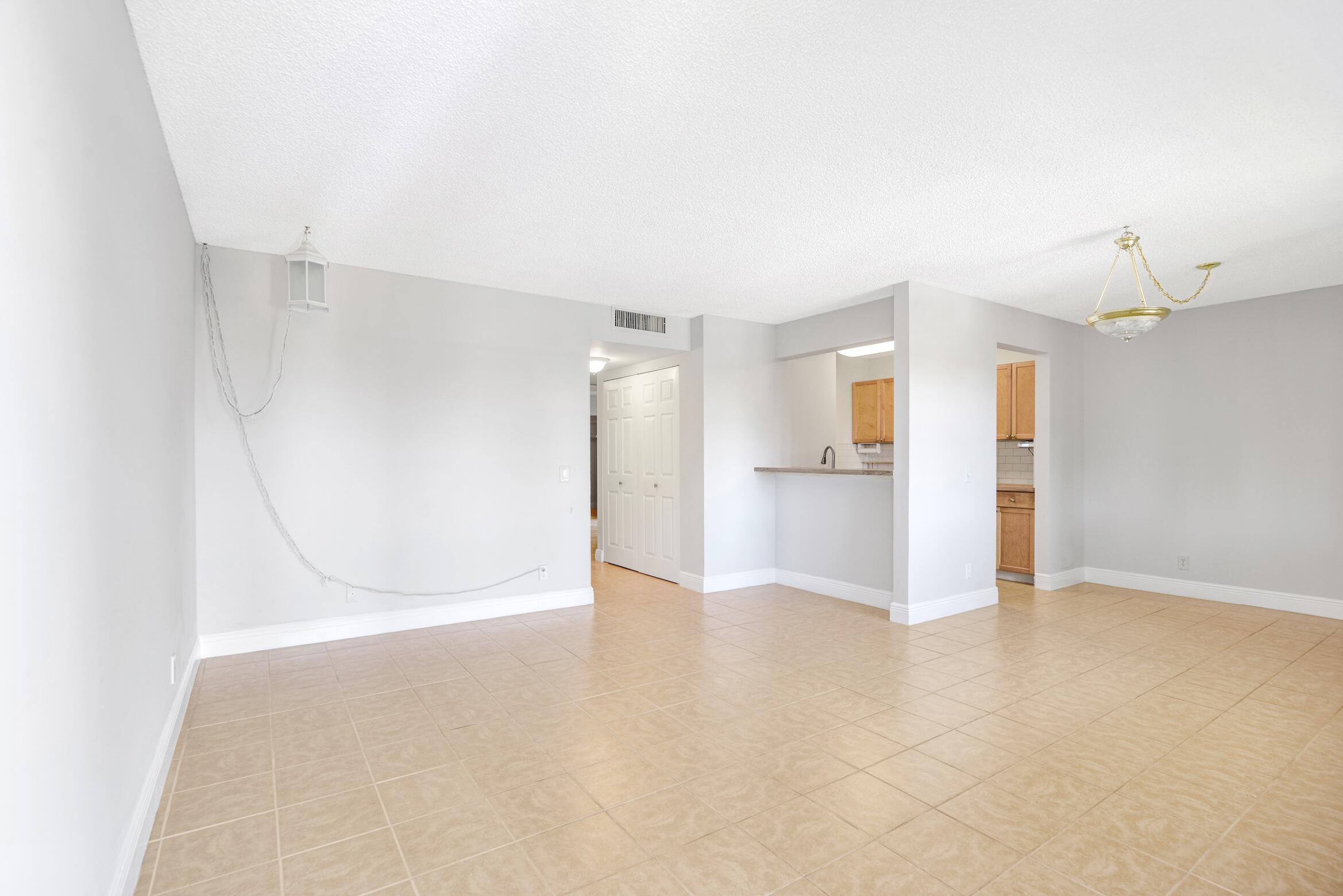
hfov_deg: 96.7
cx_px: 672
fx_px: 597
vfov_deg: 73.8
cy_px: 448
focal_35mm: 16
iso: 200
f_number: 8
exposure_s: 1/8
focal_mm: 16
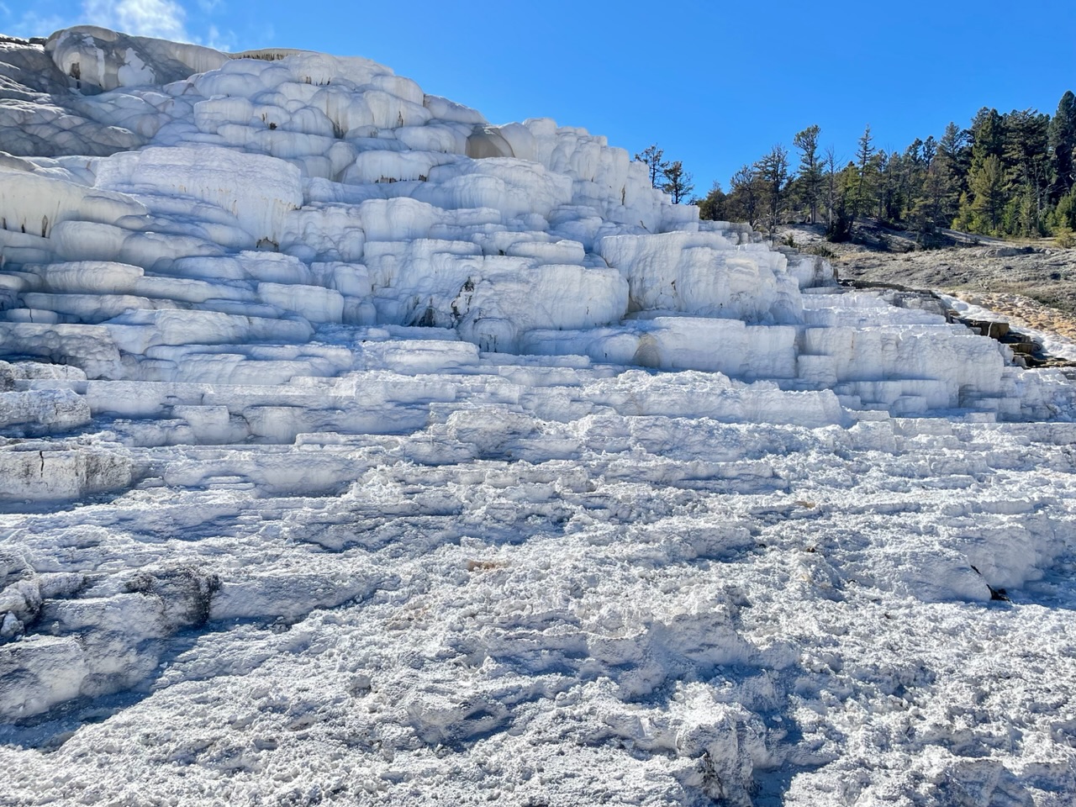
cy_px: 404
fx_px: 808
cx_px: 538
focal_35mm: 26
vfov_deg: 53.1
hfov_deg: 67.3
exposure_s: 1/1916
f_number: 1.6
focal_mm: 4.2
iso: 50
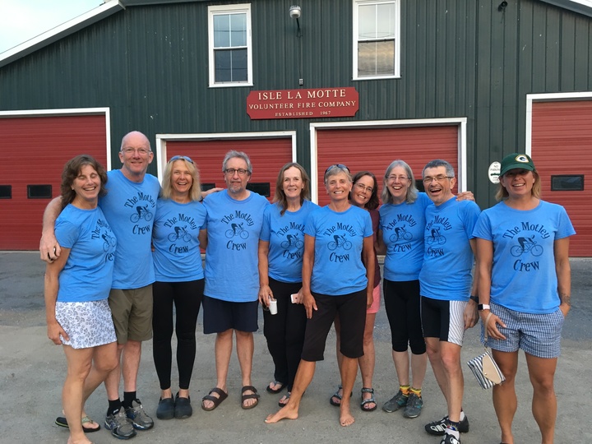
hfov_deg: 61.7
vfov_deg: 48.2
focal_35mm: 29
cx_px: 296
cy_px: 222
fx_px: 496
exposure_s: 1/30
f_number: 2.2
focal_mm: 4.15
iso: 80
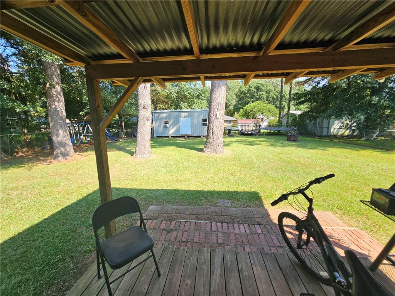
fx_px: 148
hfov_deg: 106.2
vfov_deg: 89.9
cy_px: 148
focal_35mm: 13
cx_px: 198
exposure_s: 1/375
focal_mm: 2.2
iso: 50
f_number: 2.2
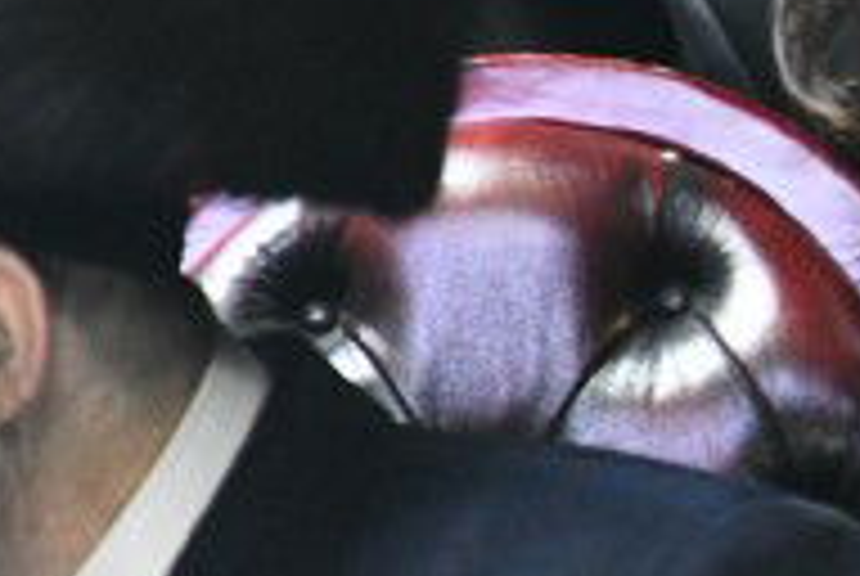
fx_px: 6914
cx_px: -1616
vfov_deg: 4.8
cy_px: 216
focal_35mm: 289
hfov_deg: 6.5
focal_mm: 48
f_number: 5
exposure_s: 1/50
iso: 4000
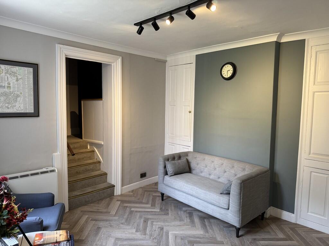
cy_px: 123
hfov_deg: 71.6
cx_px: 164
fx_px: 228
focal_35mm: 24
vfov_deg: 56.8
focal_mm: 6.76
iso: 200
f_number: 1.78
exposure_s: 1/121
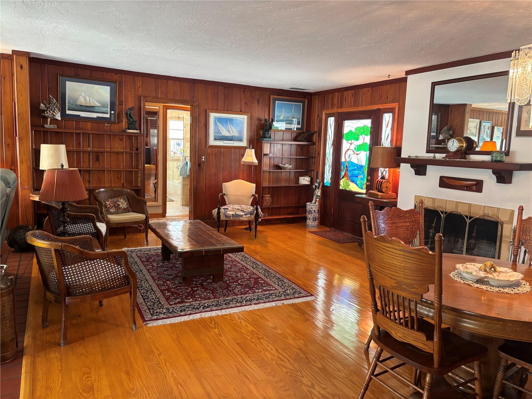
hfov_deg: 67.3
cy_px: 200
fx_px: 400
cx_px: 266
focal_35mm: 26
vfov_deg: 53.1
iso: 200
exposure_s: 1/60
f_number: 1.6
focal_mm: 5.96
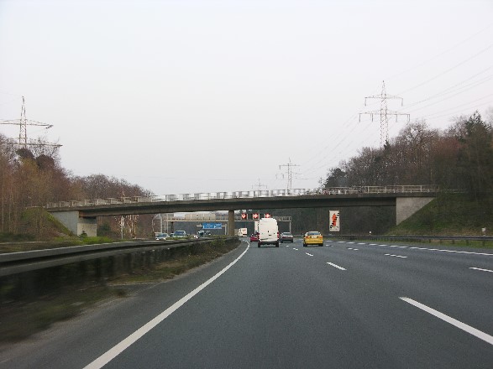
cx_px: 246
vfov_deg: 25.2
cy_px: 184
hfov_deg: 33.2
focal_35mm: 58
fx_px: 826
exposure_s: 1/66.8
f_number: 3.9
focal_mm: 14.7
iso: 50
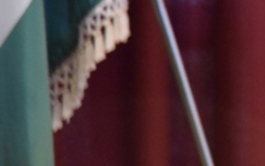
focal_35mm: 498
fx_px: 3600
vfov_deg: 2.6
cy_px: -102
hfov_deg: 4.1
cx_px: 613
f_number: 4
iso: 3200
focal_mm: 105
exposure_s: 1/60
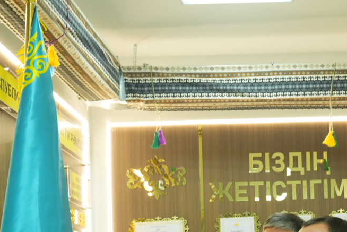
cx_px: 304
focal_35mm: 85
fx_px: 822
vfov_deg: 15.6
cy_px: 262
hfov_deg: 23.3
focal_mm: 23
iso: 500
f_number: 5.6
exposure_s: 1/30
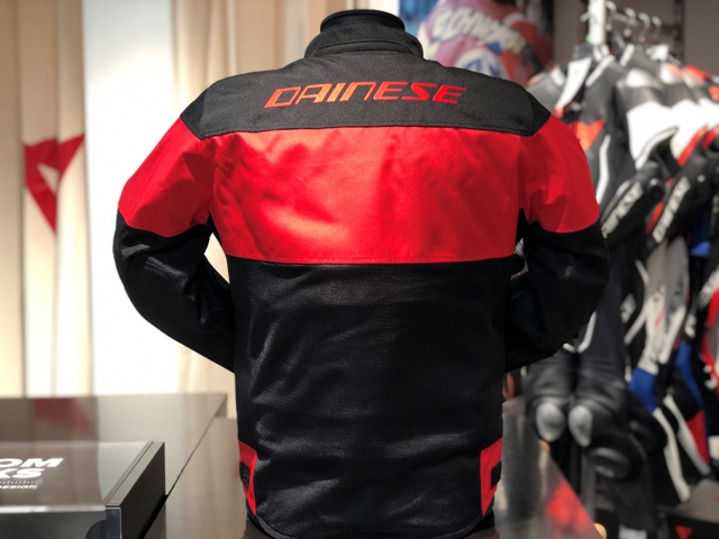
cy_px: 270
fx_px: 1080
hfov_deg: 36.8
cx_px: 360
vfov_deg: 28.0
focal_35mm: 52
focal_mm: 6
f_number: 2.4
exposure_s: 1/33
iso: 100
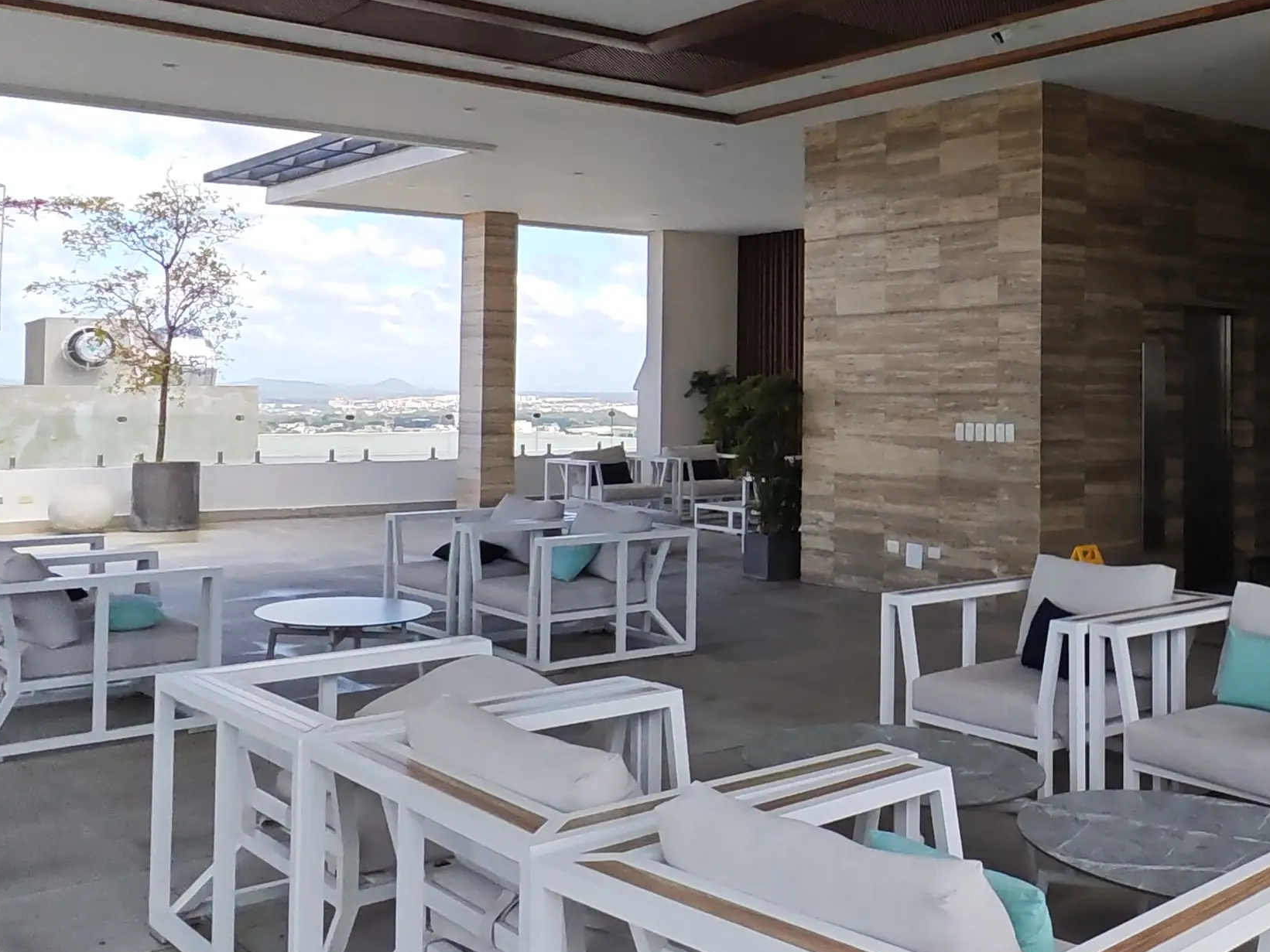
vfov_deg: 36.6
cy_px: 347
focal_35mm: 39
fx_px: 1431
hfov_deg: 44.6
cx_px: 1080
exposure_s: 1/530
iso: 50
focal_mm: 1.96
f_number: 2.2
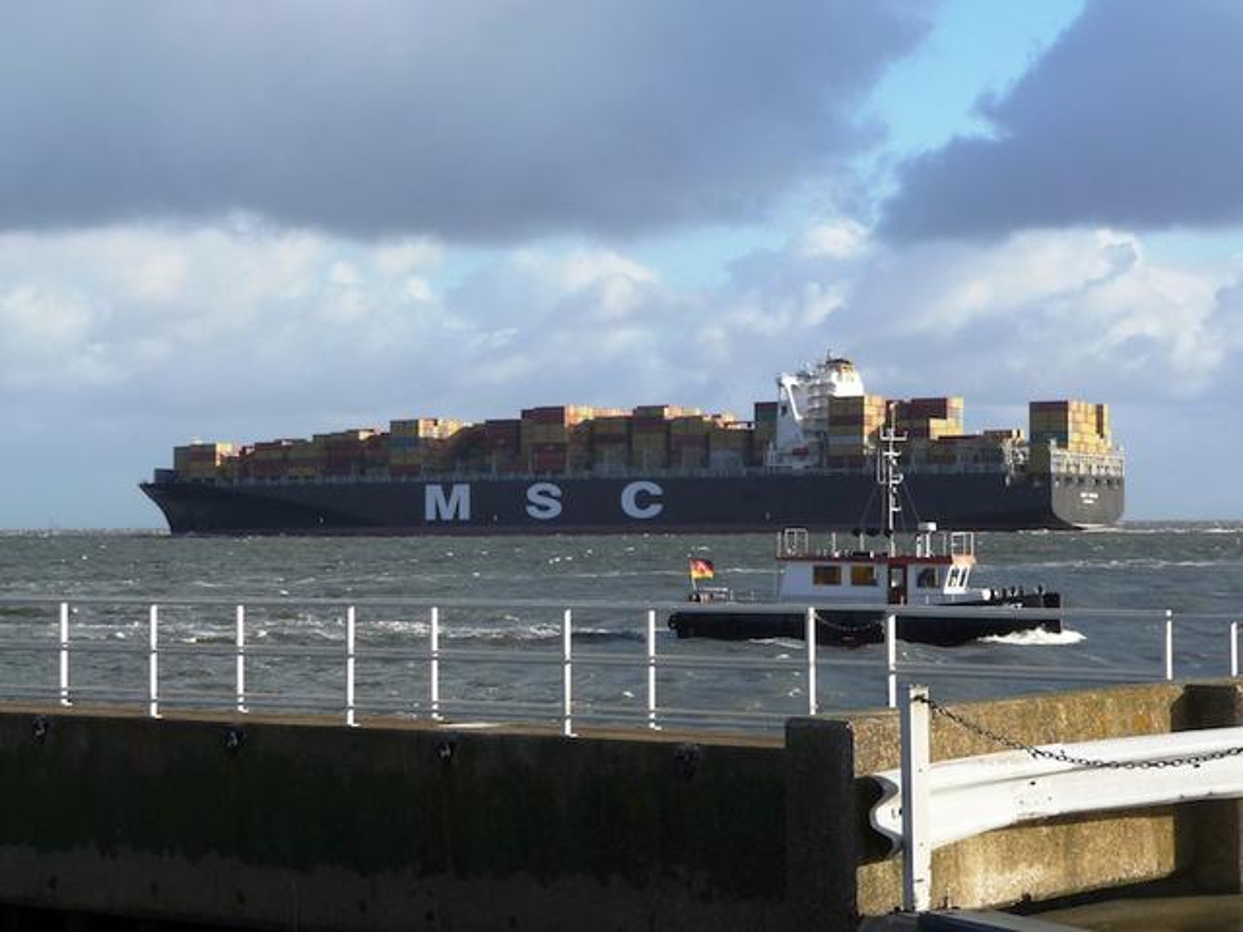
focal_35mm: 84
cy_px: 466
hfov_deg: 23.3
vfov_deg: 17.6
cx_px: 622
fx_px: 3016
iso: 100
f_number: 4.7
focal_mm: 14.2
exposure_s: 1/400
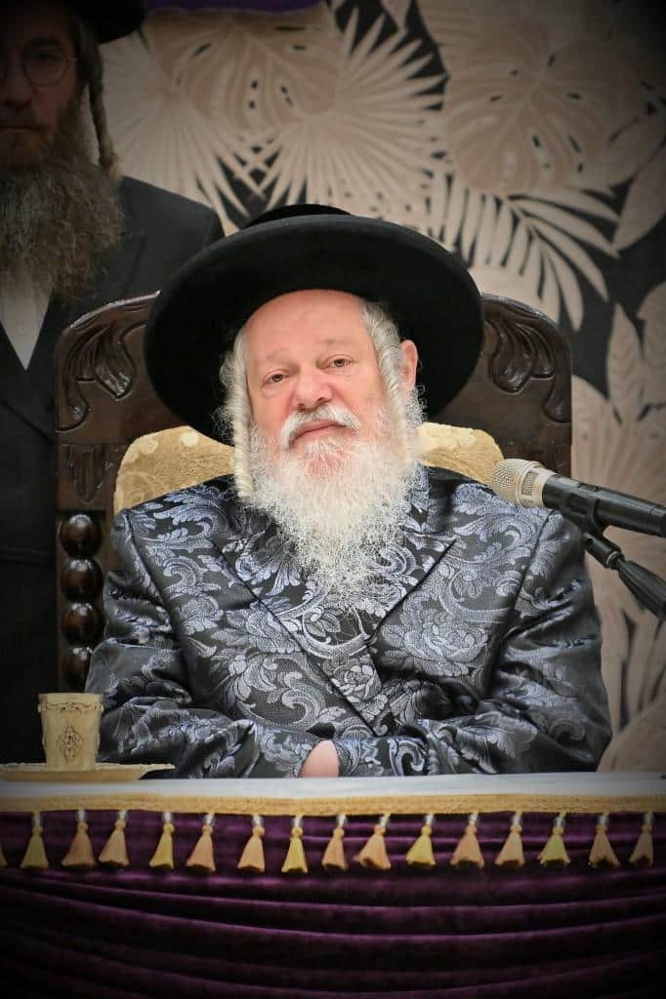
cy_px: 500
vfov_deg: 6.9
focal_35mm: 300
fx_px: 8330
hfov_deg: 4.6
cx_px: 333
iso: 400
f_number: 2.8
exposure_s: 1/250
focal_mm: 200
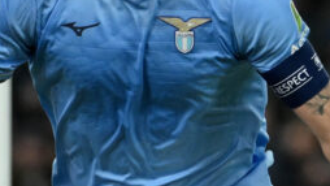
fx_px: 10363
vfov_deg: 1.0
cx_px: 40
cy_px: 202
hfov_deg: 1.8
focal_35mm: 1184
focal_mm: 280
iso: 3200
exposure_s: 1/1250
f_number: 4
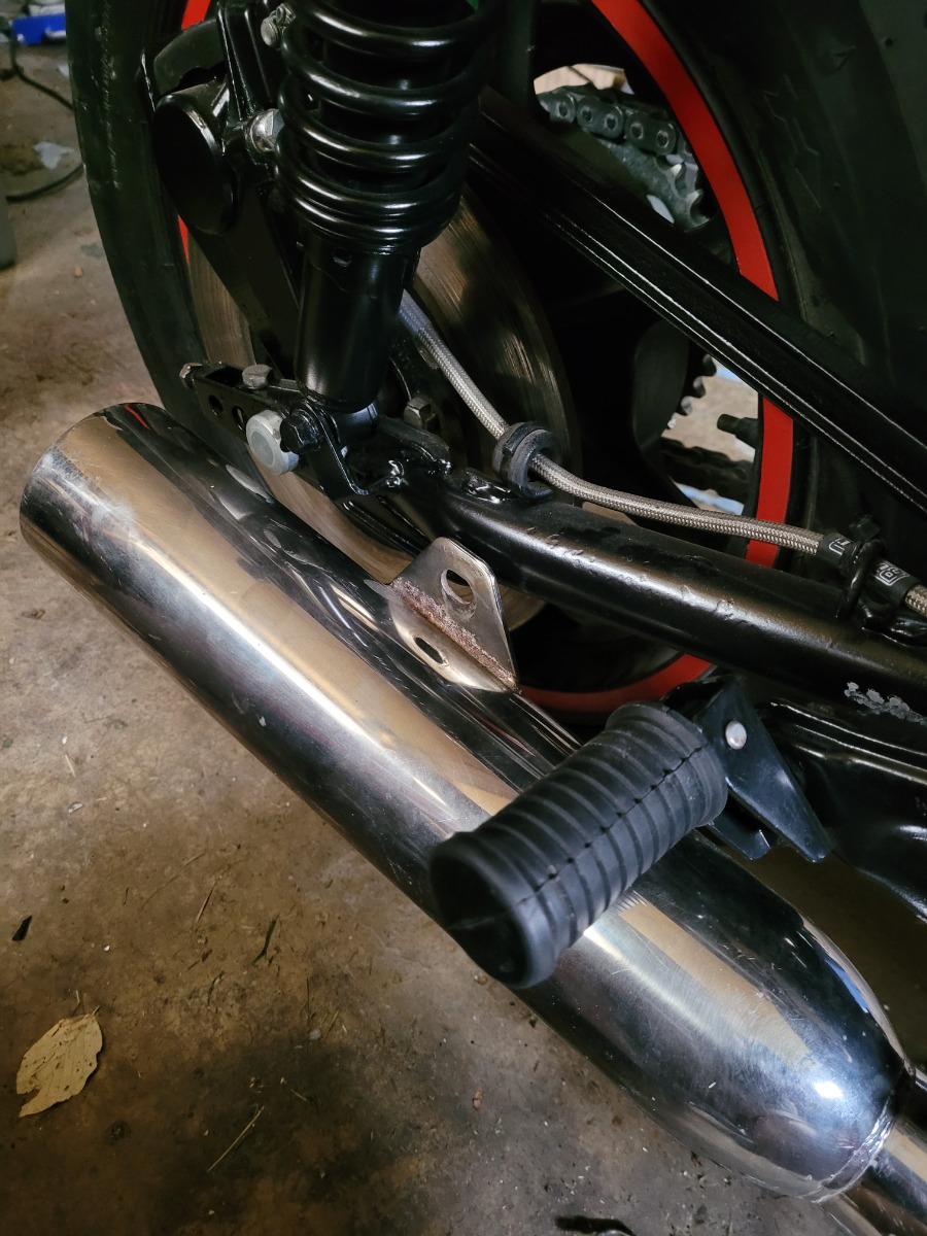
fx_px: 928
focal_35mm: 26
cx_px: 464
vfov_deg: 67.3
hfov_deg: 53.1
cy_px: 618
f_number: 1.8
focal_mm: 5.4
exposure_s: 1/24
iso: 800
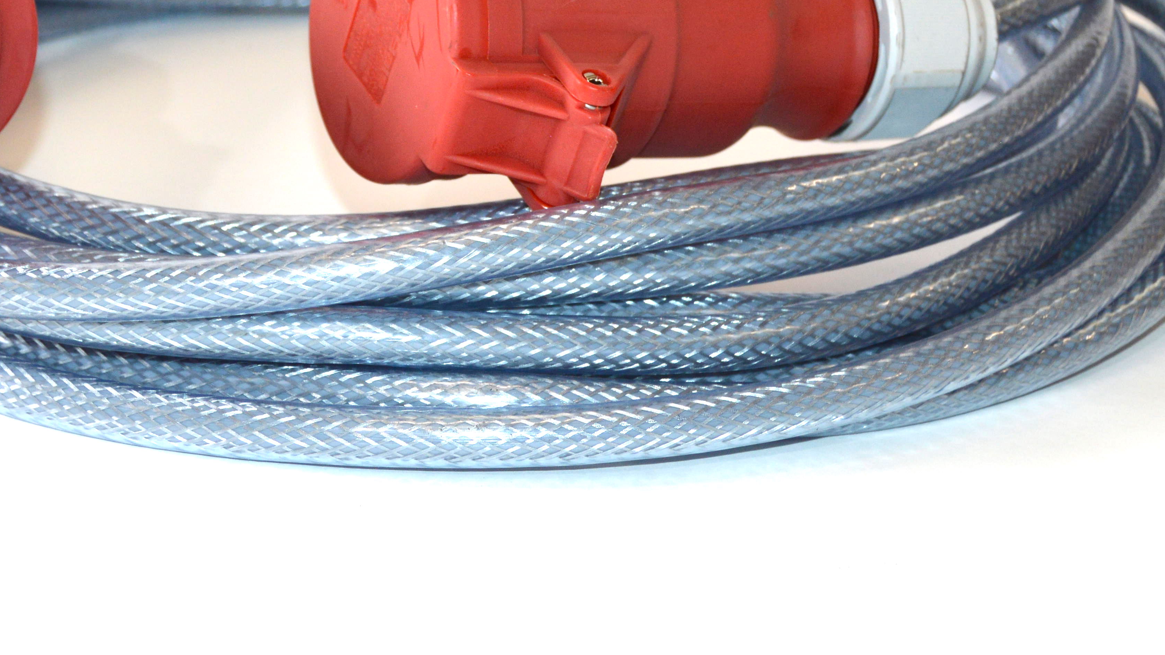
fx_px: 2685
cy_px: 180
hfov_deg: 24.4
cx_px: 462
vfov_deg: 13.9
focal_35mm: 87
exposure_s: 1/125
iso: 360
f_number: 4.2
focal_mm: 31
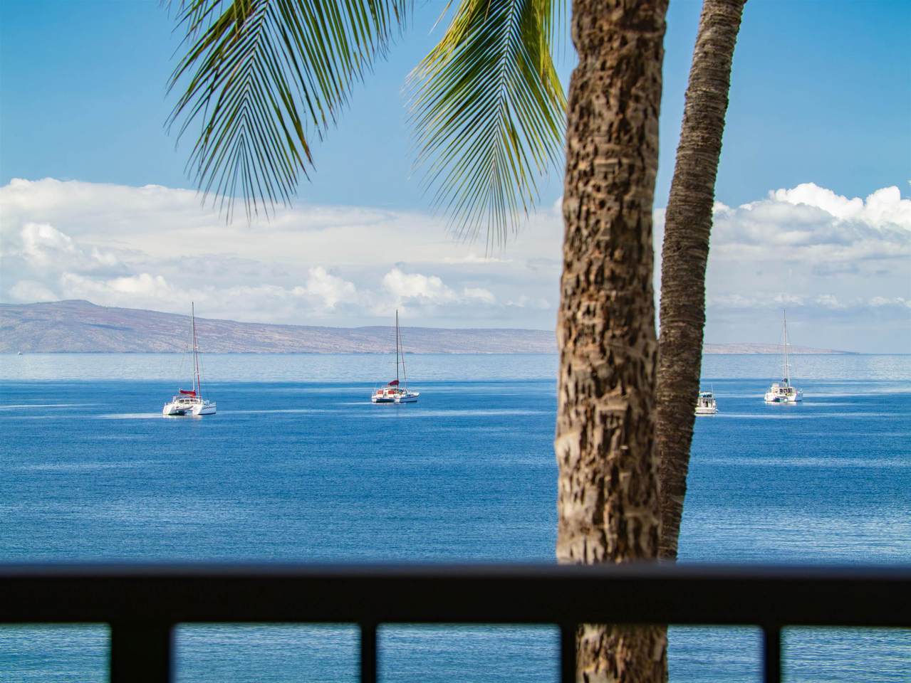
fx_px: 3528
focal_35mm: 134
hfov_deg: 14.7
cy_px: 342
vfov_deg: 11.1
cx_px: 456
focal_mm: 67
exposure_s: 1/500
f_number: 8
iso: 500
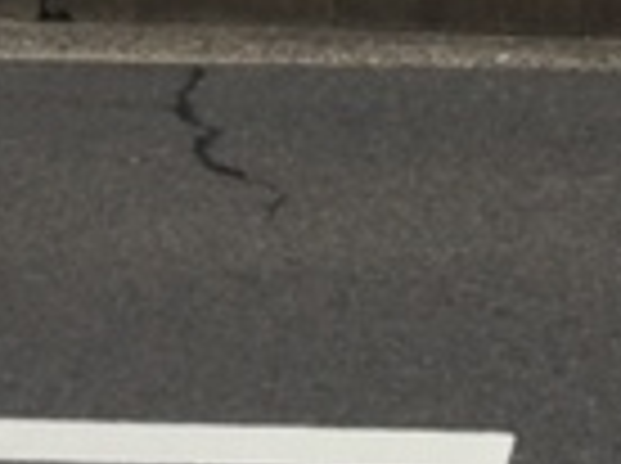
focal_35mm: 144
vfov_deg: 9.5
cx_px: 333
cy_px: -527
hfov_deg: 13.7
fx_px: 2579
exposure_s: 1/120
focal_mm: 3.3
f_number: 2.4
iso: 40
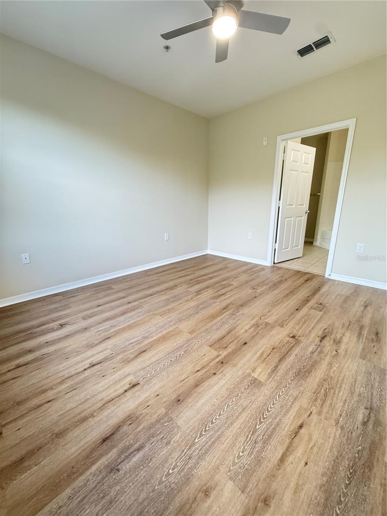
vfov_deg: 102.1
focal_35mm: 14
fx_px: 209
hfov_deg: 85.7
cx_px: 194
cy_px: 258
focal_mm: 2.22
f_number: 2.2
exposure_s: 1/60
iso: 250
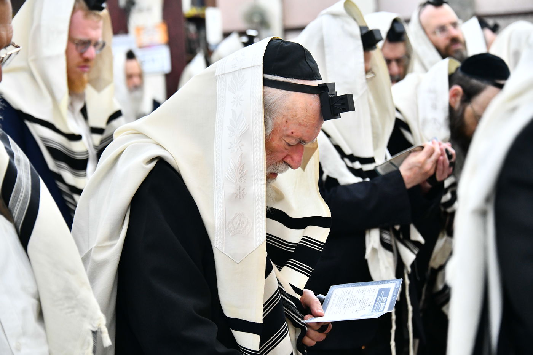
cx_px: 266
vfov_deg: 12.2
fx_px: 1658
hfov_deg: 18.3
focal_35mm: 112
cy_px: 178
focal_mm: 112
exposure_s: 1/160
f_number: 5.6
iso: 3200
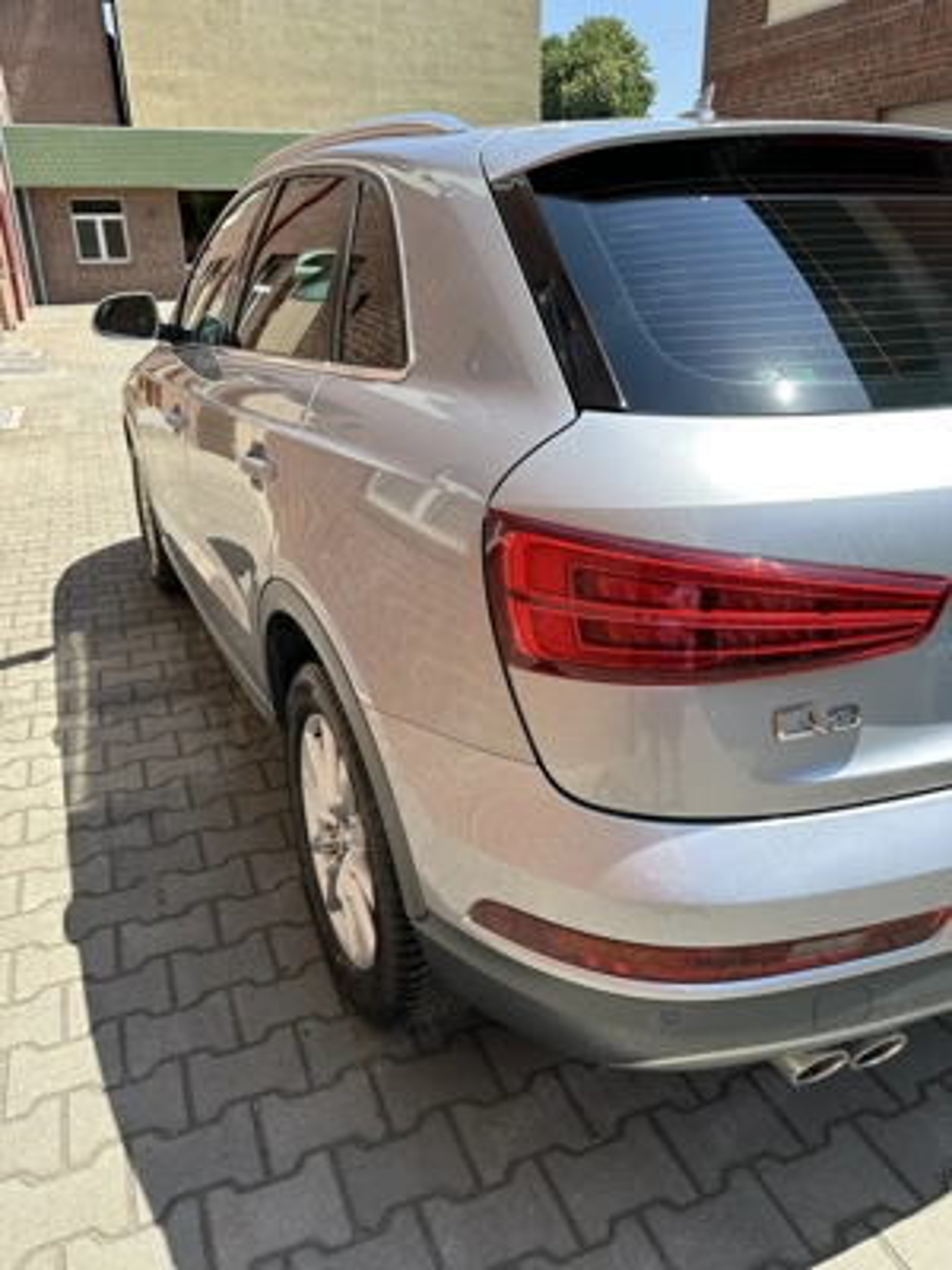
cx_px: 476
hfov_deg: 56.8
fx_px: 880
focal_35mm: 24
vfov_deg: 71.6
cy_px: 635
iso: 80
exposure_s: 1/1812
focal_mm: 6.86
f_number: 1.78
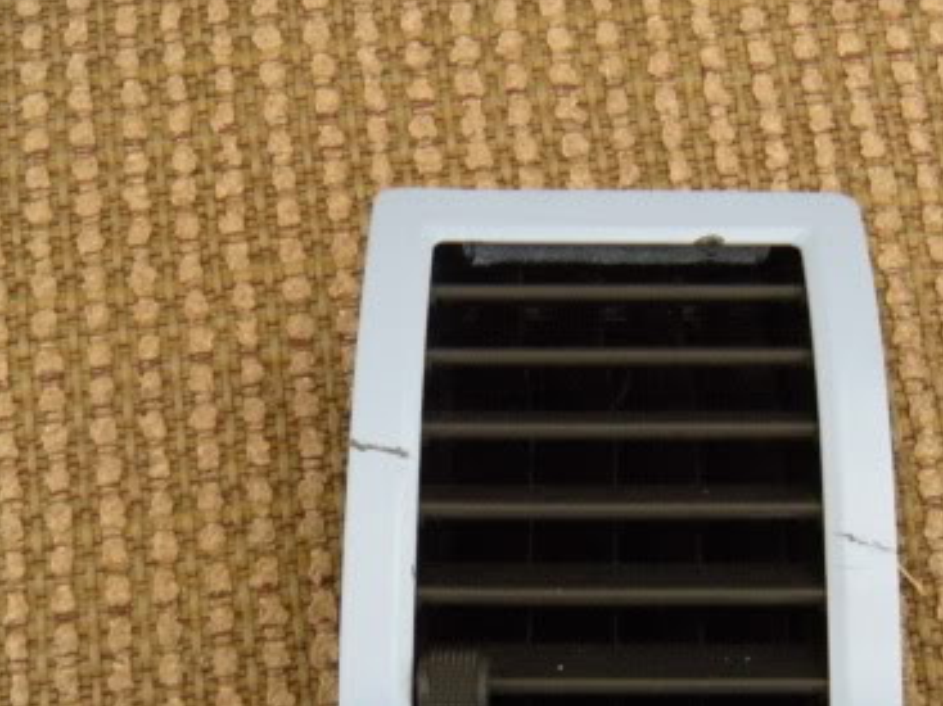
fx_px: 1661
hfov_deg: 31.6
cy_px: 472
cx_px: 586
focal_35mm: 61
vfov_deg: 23.9
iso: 400
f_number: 3.8
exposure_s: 1/13.4
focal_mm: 5.9
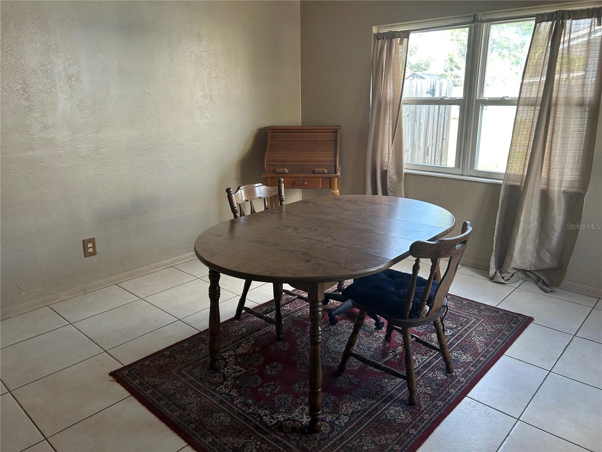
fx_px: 452
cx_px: 301
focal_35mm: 26
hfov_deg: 67.3
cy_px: 226
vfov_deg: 53.1
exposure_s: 1/60
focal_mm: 5.7
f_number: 1.5
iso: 100
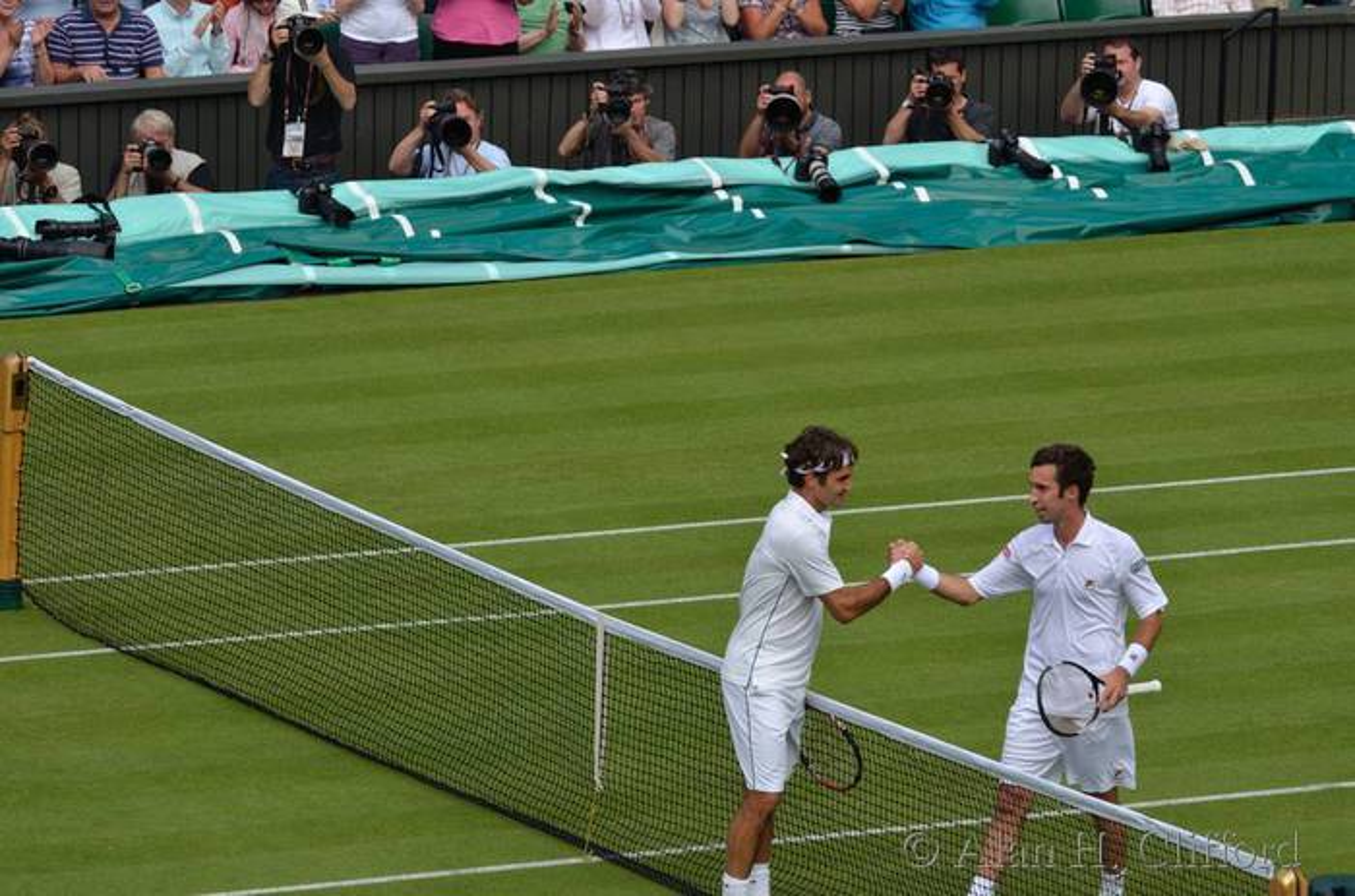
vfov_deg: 4.3
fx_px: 11827
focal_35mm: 315
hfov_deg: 6.6
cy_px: 448
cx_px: 678
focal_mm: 210
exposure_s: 1/640
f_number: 5.6
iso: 100
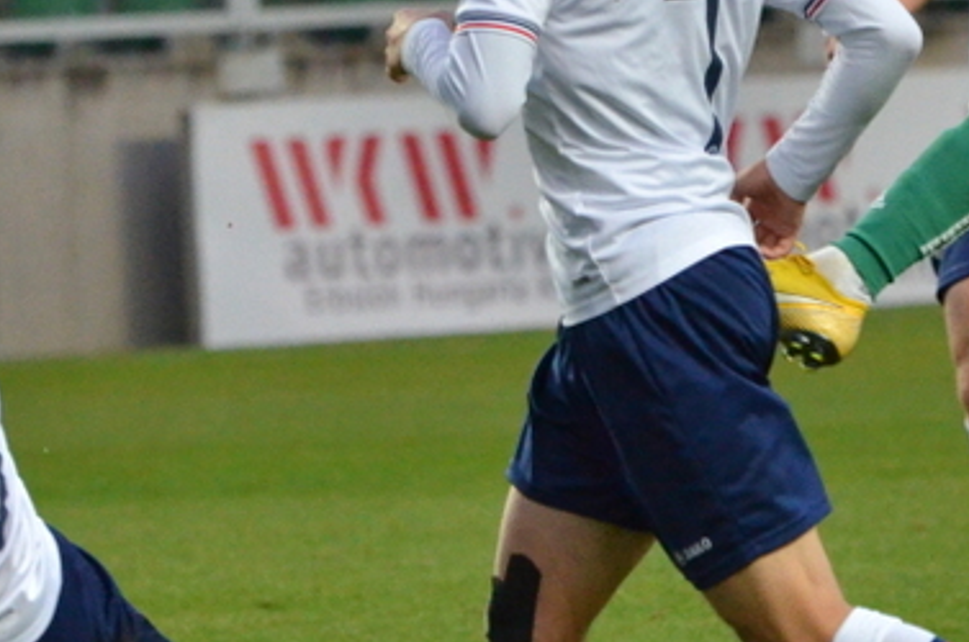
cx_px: 709
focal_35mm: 859
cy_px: 58
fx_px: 23082
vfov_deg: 1.6
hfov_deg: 2.4
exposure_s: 1/800
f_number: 5
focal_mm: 180
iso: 2500
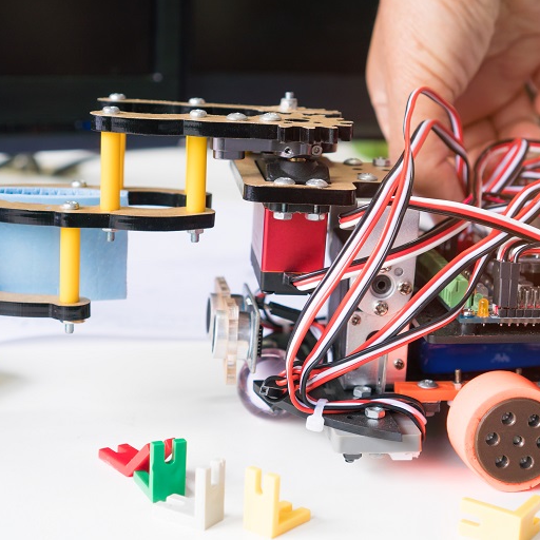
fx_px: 1194
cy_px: 268
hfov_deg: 25.5
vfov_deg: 25.5
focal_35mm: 68
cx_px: 297
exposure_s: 1/25
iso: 100
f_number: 4.5
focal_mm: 35
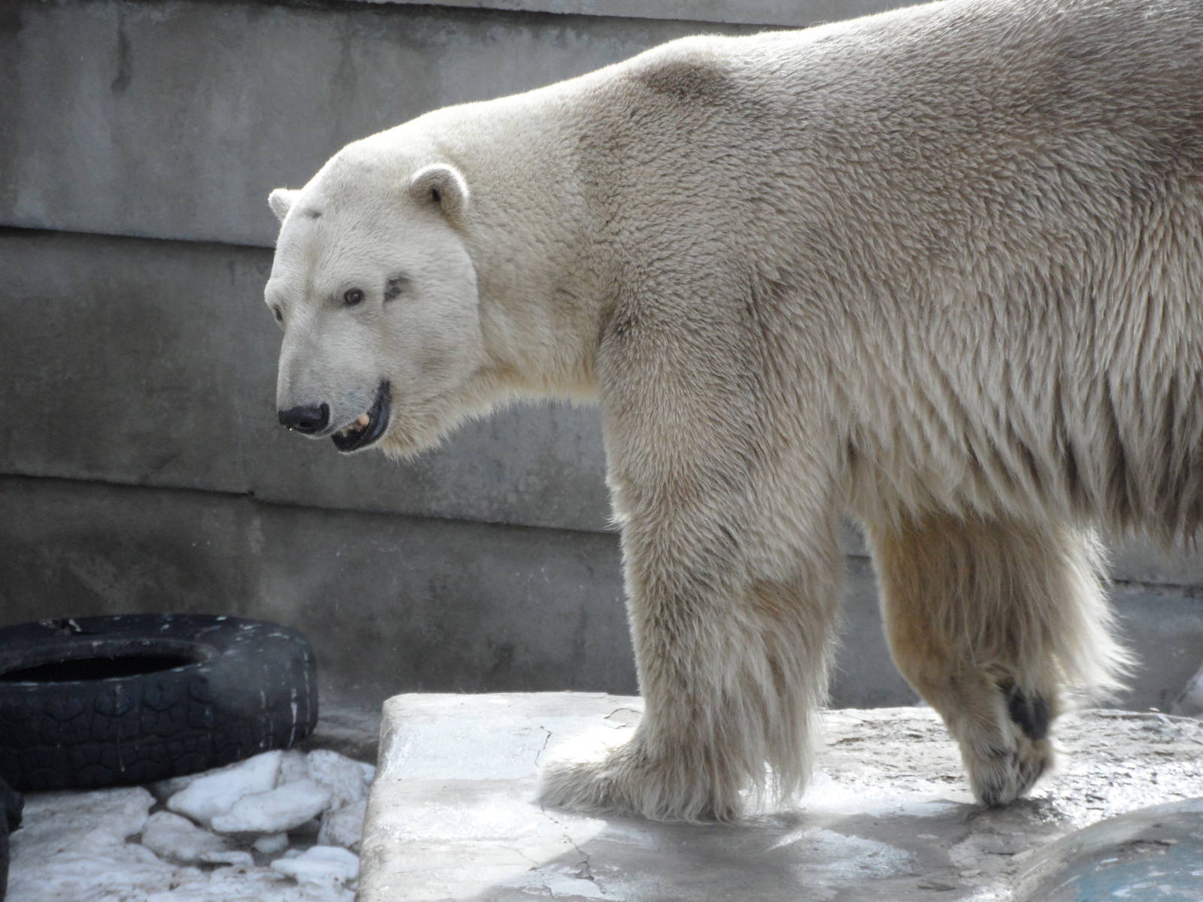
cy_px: 451
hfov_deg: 5.5
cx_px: 602
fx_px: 12511
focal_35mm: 360
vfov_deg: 4.1
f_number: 5.8
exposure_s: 1/250
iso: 200
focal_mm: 58.5
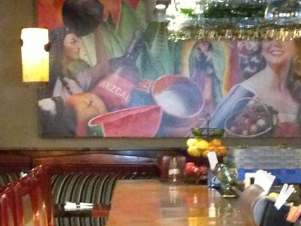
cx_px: 178
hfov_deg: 15.6
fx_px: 1097
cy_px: 215
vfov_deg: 11.7
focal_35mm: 126
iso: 800
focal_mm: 4.13
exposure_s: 1/16
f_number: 2.4
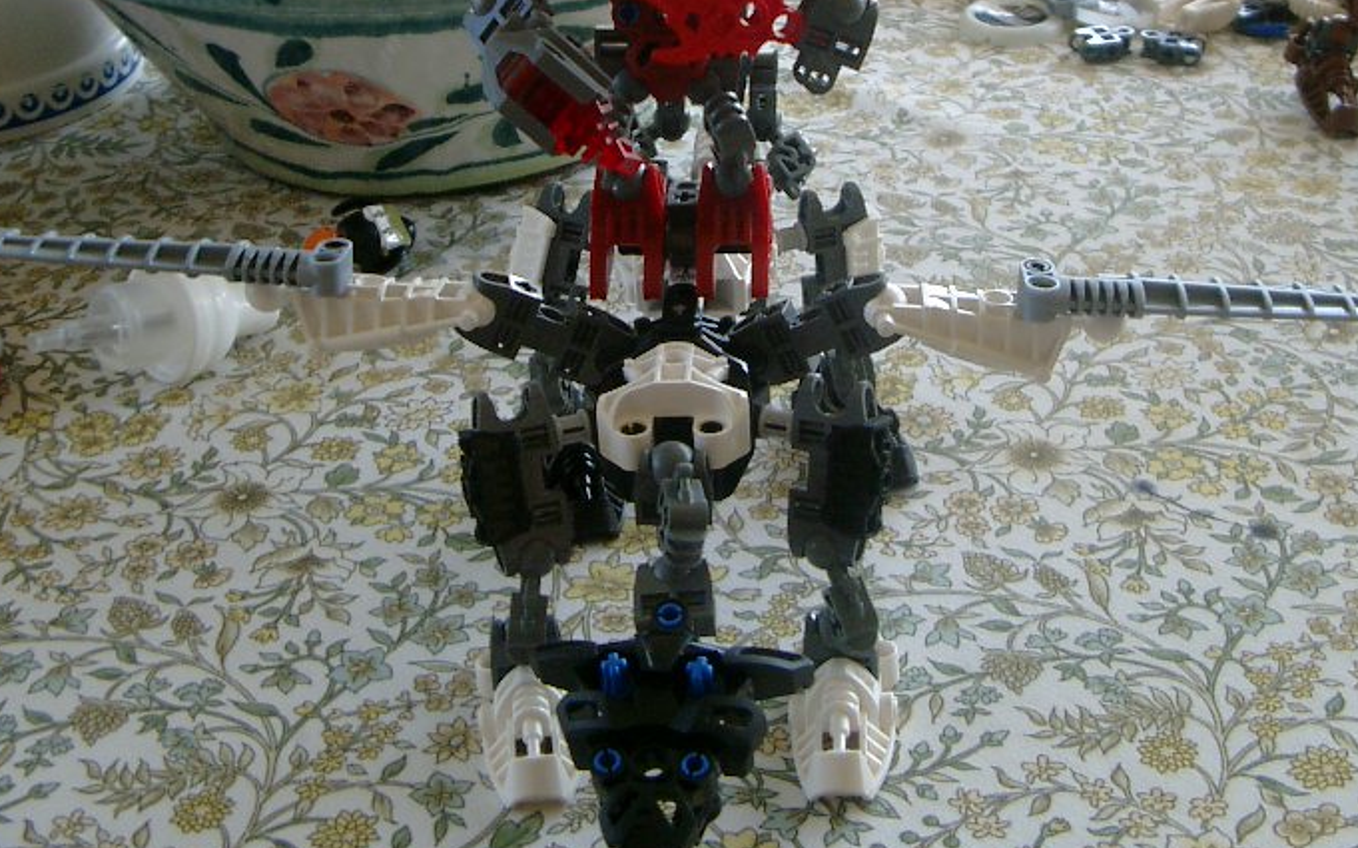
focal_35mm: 59
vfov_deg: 21.6
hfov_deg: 34.6
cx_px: 704
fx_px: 2183
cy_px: 142
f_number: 2.6
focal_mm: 7.6
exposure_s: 1/320
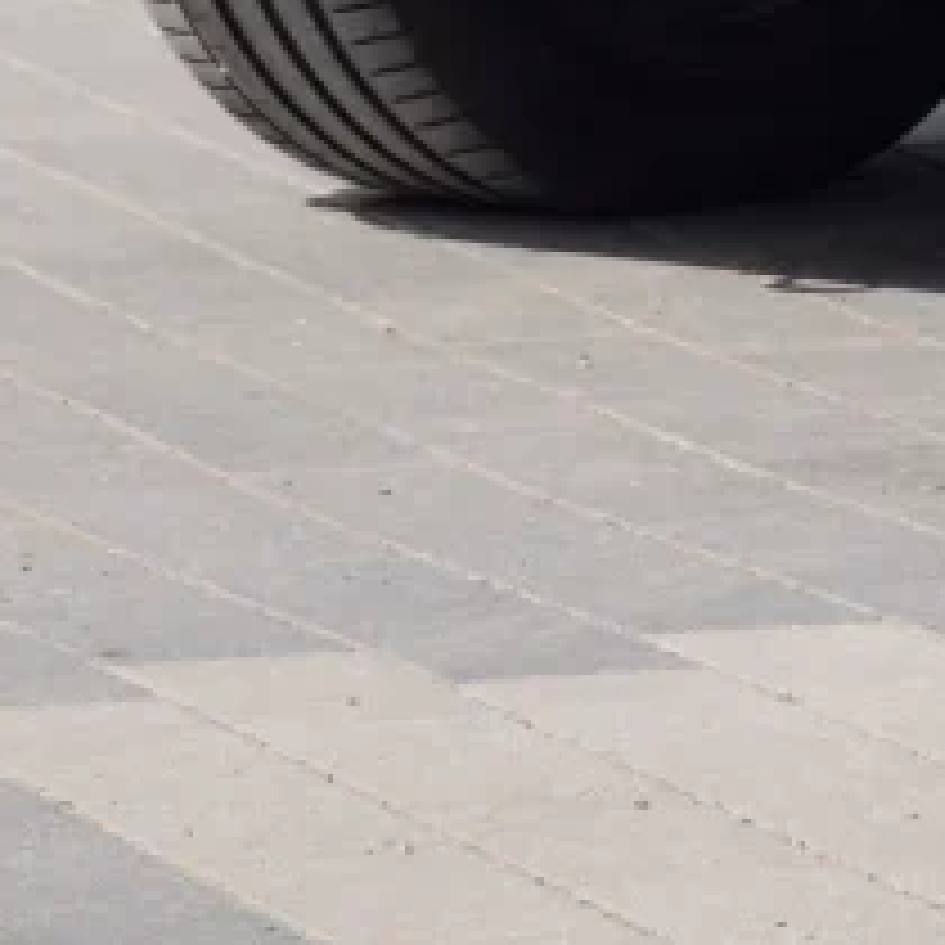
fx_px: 12694
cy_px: -1269
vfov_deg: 4.2
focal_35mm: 411
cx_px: 2466
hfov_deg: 4.2
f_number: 4
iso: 320
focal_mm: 35
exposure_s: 1/1900
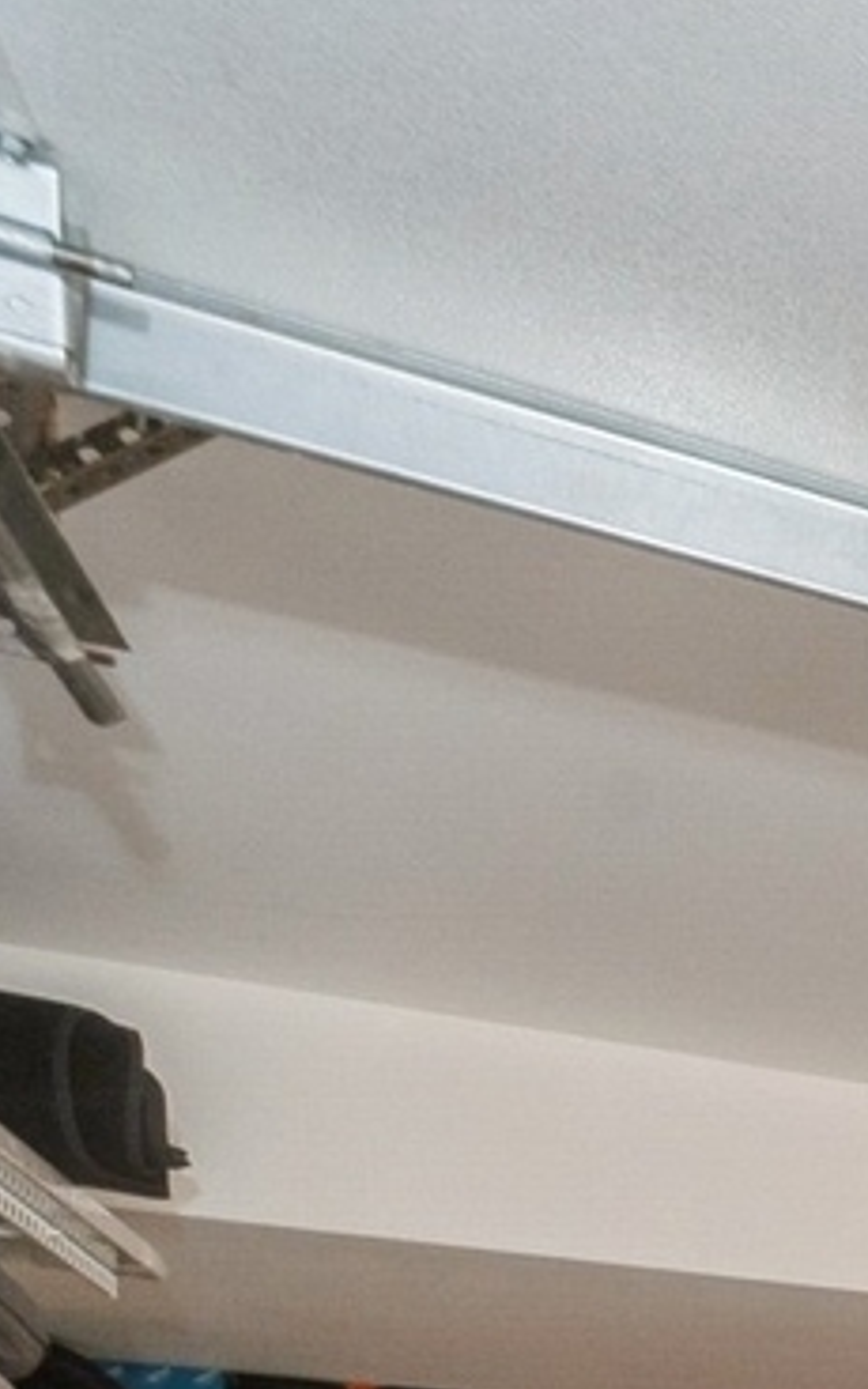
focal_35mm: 54
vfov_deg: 30.9
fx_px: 2044
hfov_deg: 12.5
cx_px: 2442
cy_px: 1717
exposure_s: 1/60
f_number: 8
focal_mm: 12
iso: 200
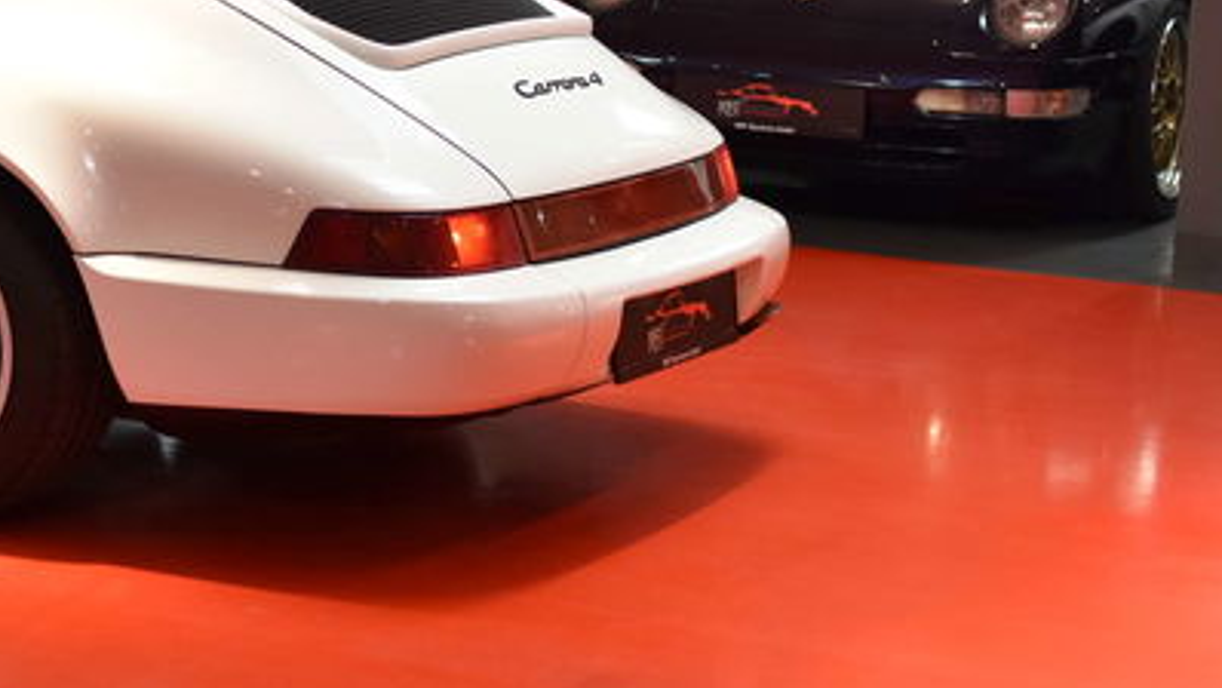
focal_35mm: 106
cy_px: 114
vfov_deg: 11.4
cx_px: 95
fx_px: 3435
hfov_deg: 19.7
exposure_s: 1/60
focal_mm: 35
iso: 800
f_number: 3.2
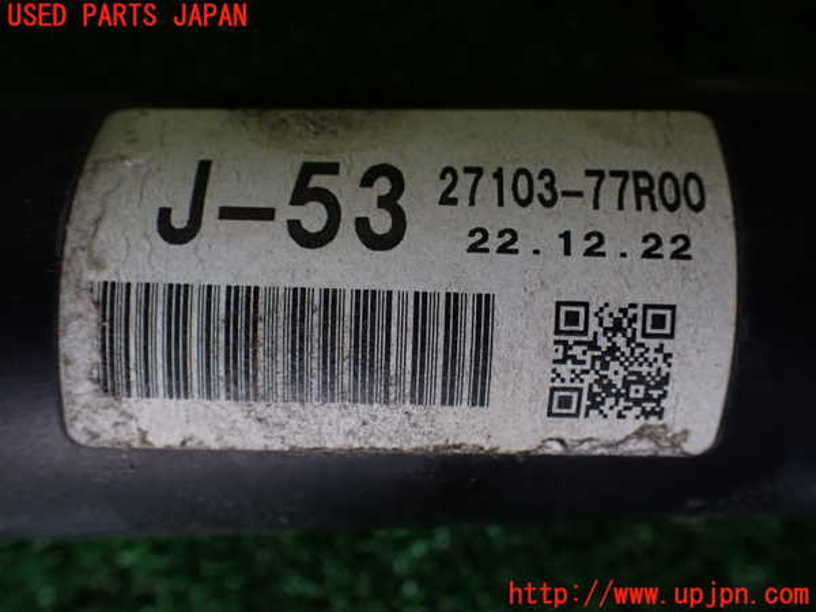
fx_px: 707
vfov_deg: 46.8
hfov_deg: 60.0
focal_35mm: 30
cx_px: 408
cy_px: 306
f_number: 2.3
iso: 250
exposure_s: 1/125
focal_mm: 5.4
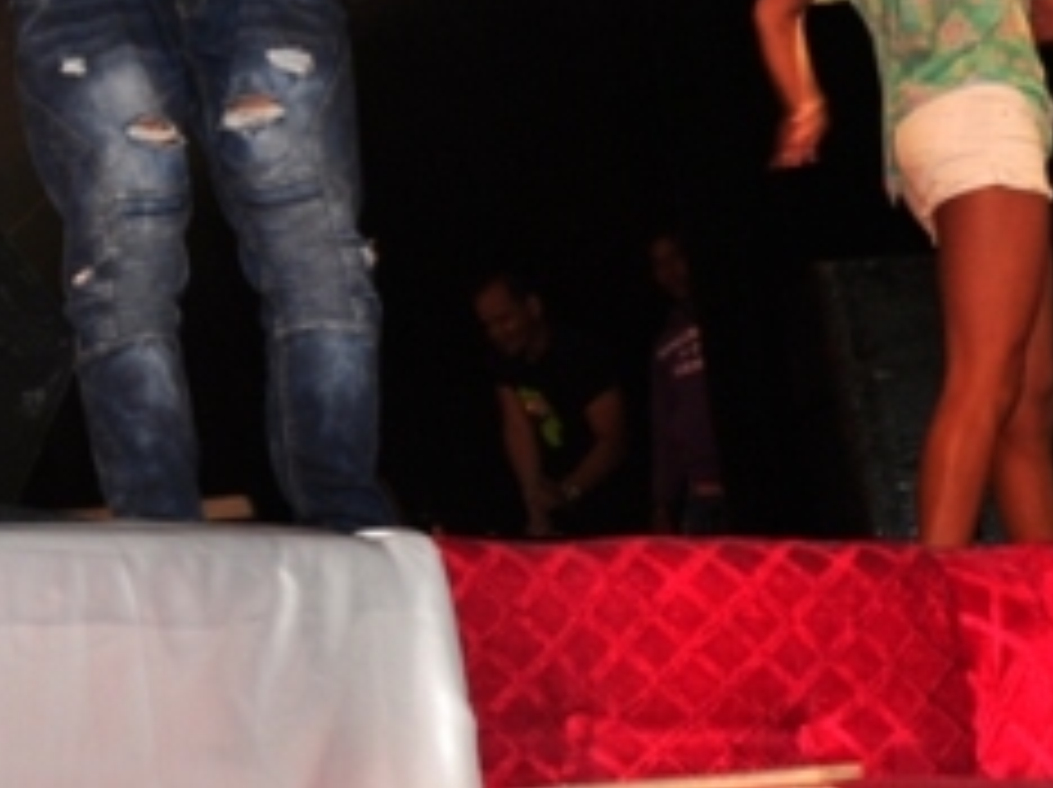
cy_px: -403
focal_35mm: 138
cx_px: -549
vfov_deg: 10.4
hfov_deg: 13.4
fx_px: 4194
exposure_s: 1/60
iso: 200
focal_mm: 28
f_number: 4
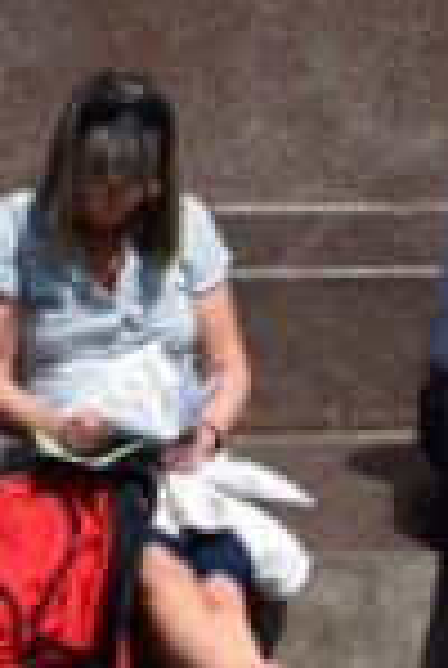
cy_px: -1045
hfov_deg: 5.3
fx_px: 4793
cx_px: 123
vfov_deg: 7.4
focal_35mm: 258
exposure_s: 1/125
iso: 125
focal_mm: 32
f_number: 9
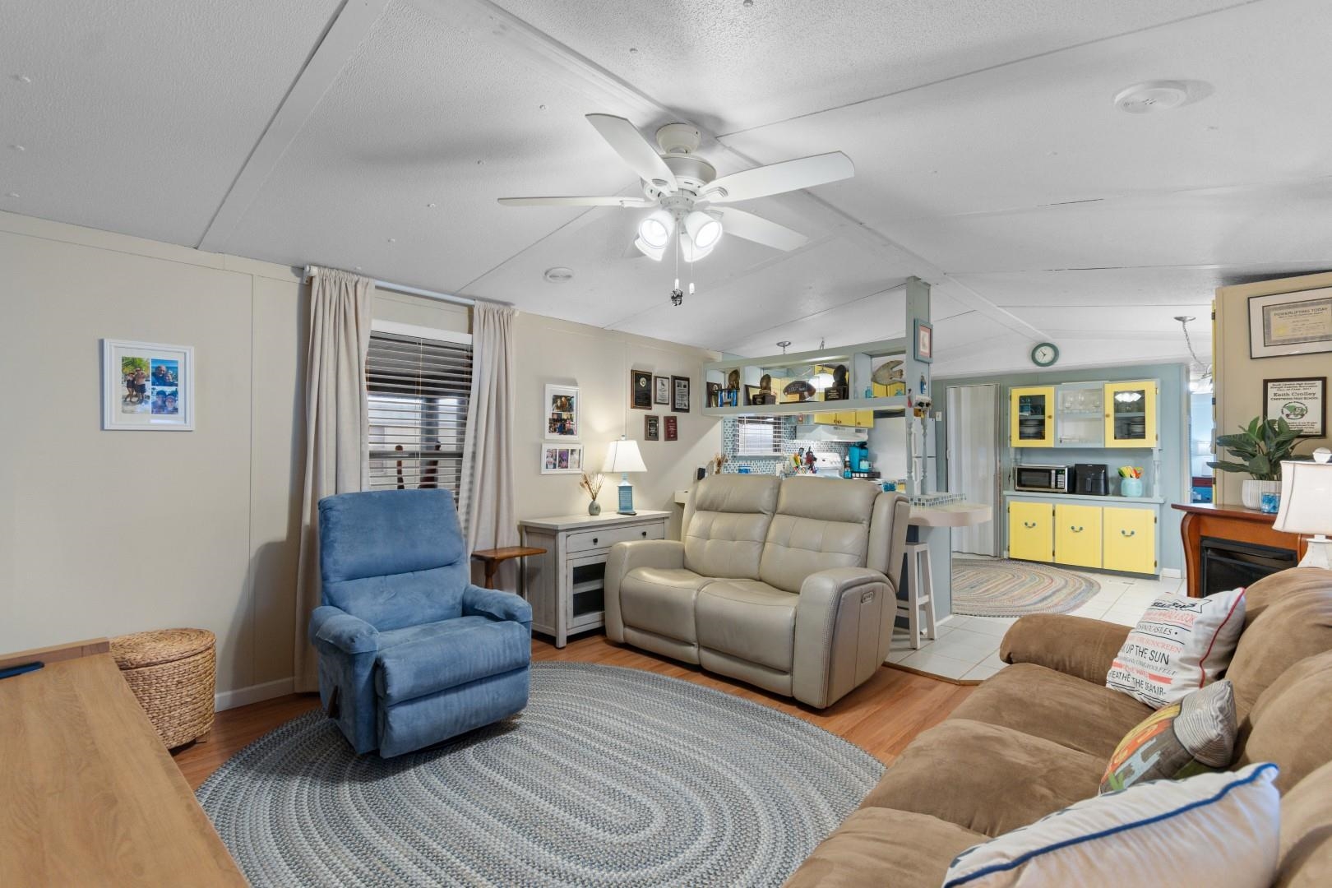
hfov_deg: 96.7
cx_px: 666
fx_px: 592
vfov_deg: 73.7
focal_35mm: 16
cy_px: 444
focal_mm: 11
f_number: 4.8
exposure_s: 1/6
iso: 100
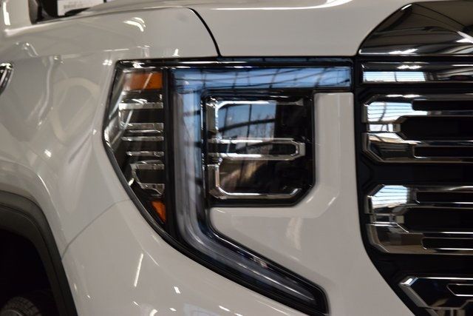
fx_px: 1380
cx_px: 236
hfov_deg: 19.5
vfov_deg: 13.0
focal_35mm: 105
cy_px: 158
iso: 1600
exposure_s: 1/125
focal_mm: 70
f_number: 9
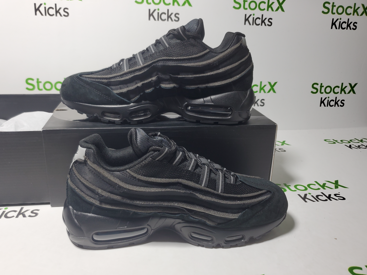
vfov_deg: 51.3
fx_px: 286
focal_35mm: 27
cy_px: 133
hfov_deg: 65.3
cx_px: 180
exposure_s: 1/249
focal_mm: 4.3
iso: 50
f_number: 1.5
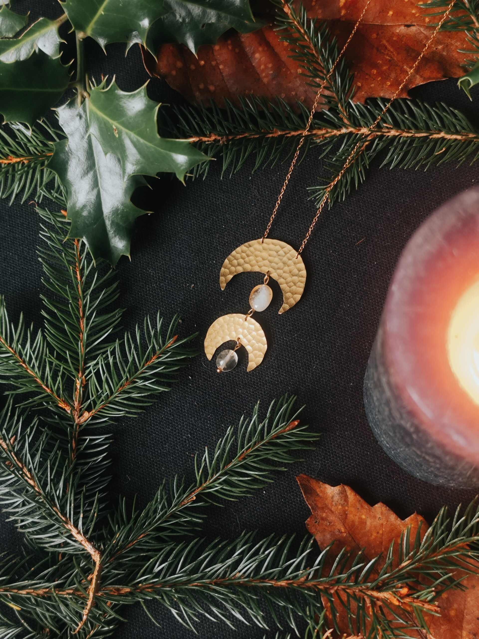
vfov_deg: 41.2
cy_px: 320
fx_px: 849
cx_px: 240
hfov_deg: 31.5
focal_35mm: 46
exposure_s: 1/25
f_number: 1.65
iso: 200
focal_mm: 6.19
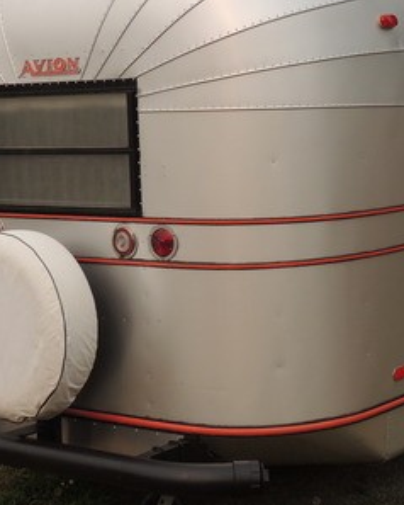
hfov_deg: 18.0
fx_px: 1254
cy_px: 136
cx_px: 379
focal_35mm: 84
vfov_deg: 22.5
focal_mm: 7.1
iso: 100
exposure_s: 1/1000
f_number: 3.3
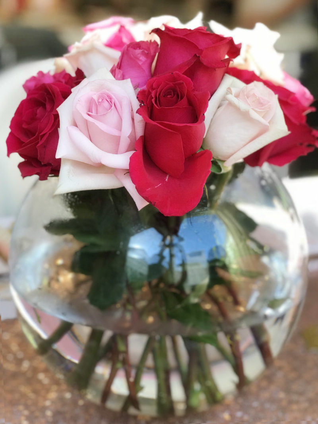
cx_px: 159
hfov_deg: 25.7
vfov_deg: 33.8
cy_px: 212
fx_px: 698
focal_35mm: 57
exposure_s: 1/60
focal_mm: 6.6
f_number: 2.8
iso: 40
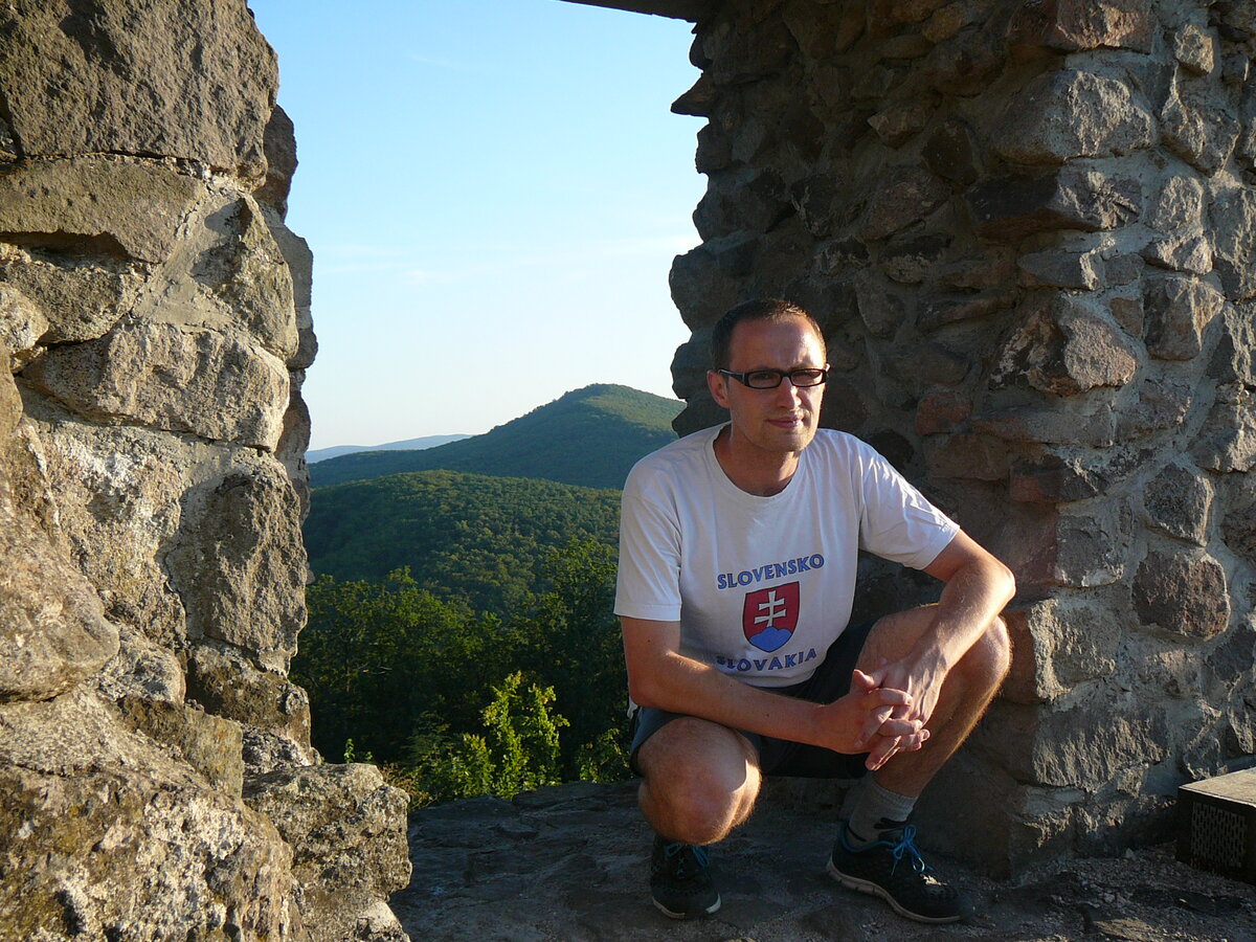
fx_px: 1270
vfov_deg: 40.7
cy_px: 471
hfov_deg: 52.6
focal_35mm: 35
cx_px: 628
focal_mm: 5.2
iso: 80
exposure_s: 1/400
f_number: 2.8
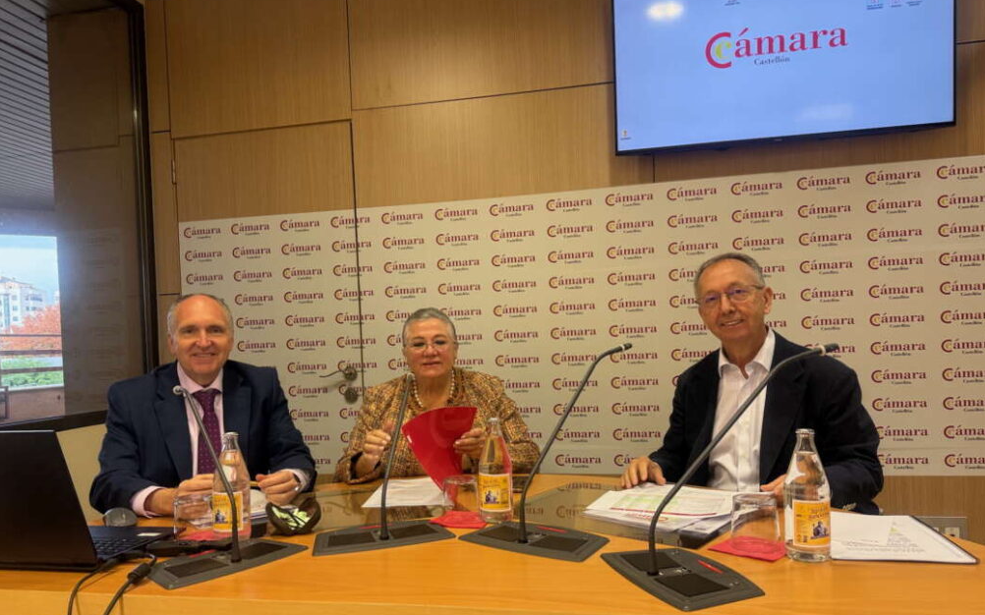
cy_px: 363
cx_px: 486
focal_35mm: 26
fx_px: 698
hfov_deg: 70.4
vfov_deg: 47.4
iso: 160
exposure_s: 1/100
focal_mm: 6.76
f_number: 1.78
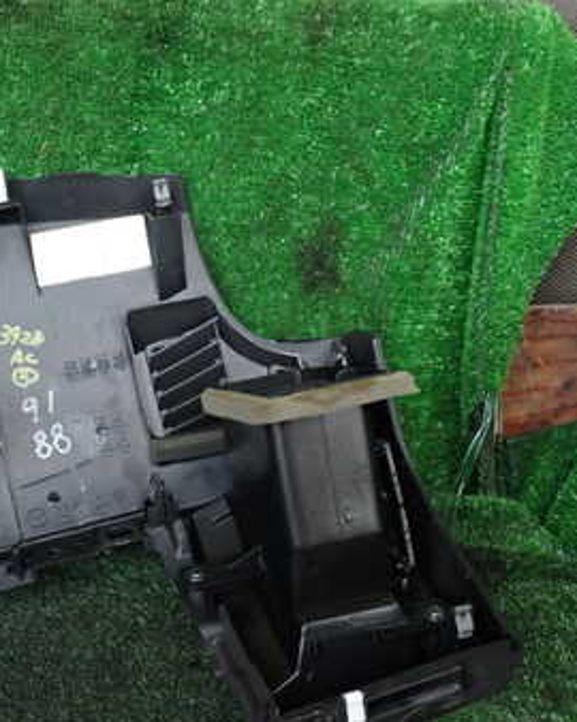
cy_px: 359
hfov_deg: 26.9
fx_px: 1111
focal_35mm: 52
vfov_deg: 36.0
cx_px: -49
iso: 320
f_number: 2.3
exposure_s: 1/30
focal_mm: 5.4
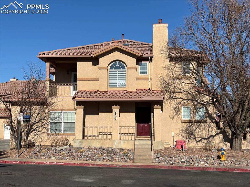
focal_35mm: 52
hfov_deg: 36.8
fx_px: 375
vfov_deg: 28.0
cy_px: 94
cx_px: 125
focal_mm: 5.96
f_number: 1.6
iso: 32
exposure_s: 1/5076
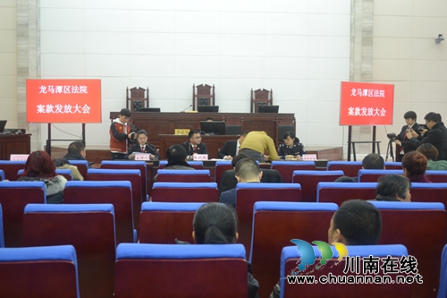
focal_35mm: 48
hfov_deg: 41.1
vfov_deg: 28.1
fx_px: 596
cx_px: 224
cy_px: 149
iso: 800
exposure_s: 1/15
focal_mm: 32
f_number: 4.8
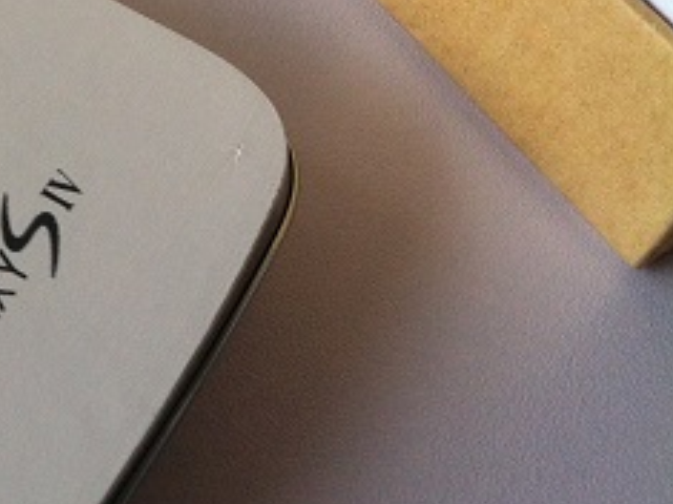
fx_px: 2021
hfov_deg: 17.2
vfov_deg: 13.9
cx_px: -315
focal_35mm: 104
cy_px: -37
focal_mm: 3.85
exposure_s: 1/120
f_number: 2.8
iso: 80
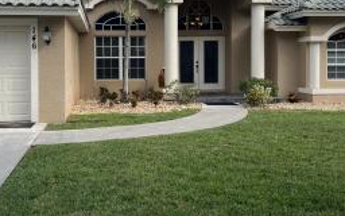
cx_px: 133
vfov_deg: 29.6
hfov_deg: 45.9
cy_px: 66
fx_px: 404
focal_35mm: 43
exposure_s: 1/1477
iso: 50
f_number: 1.6
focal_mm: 5.1
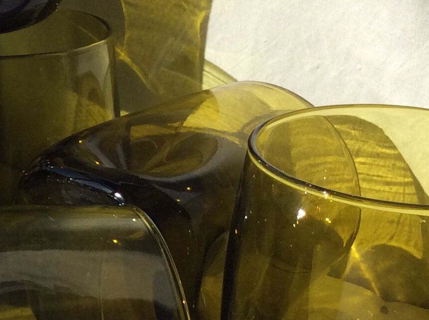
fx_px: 1188
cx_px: -67
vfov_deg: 15.3
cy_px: 222
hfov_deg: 19.4
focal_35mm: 96
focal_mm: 3.3
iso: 32
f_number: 2.4
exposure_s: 1/1300
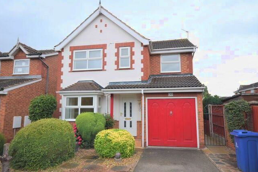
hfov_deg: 76.0
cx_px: 137
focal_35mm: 23
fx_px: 165
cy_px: 87
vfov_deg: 55.1
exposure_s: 1/200
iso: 400
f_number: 7.1
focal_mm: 14
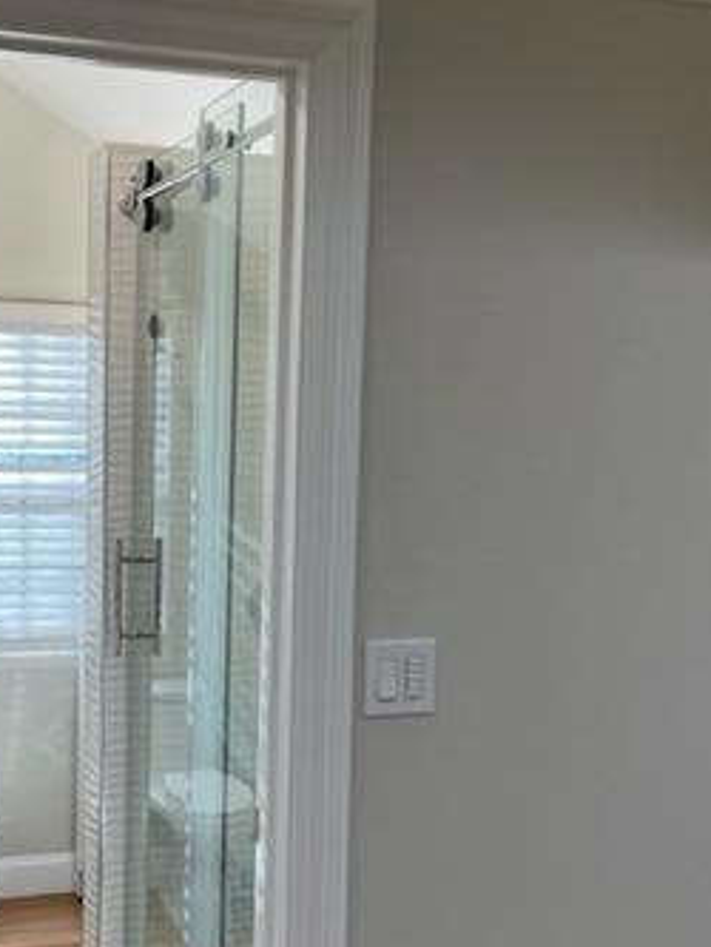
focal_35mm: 50
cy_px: 566
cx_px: 139
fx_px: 1368
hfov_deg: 28.5
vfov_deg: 38.0
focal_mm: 5.1
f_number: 1.6
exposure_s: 1/120
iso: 50
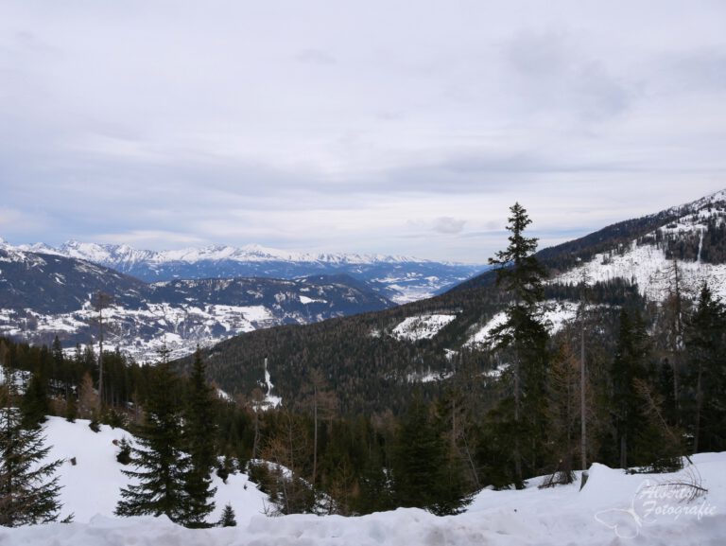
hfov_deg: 63.4
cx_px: 363
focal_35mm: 28
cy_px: 273
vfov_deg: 49.8
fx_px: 588
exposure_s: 1/400
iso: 200
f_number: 7.1
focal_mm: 14
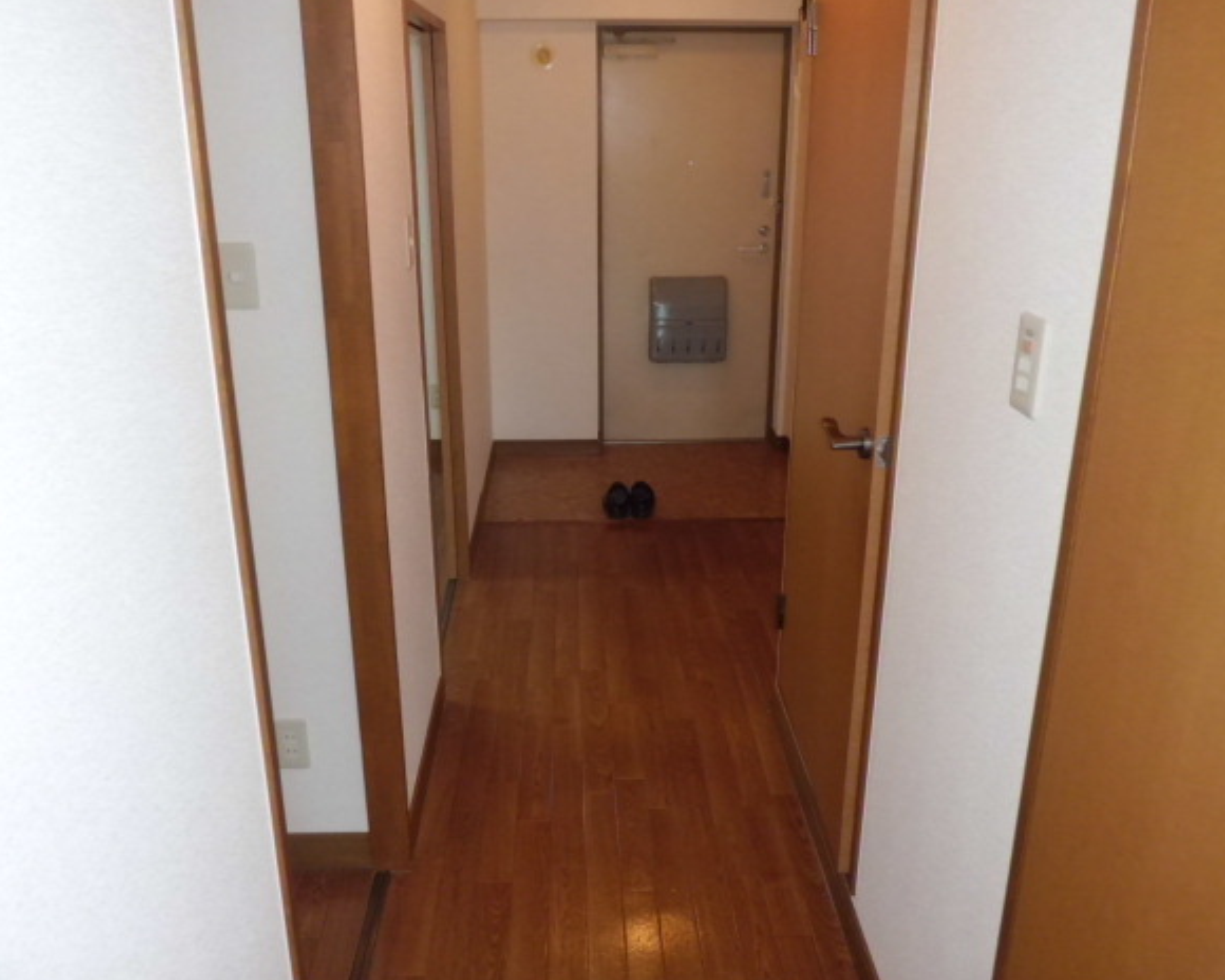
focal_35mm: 28
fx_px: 1015
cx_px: 598
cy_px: 482
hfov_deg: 62.2
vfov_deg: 51.5
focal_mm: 4.7
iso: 200
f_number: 2.8
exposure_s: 1/60
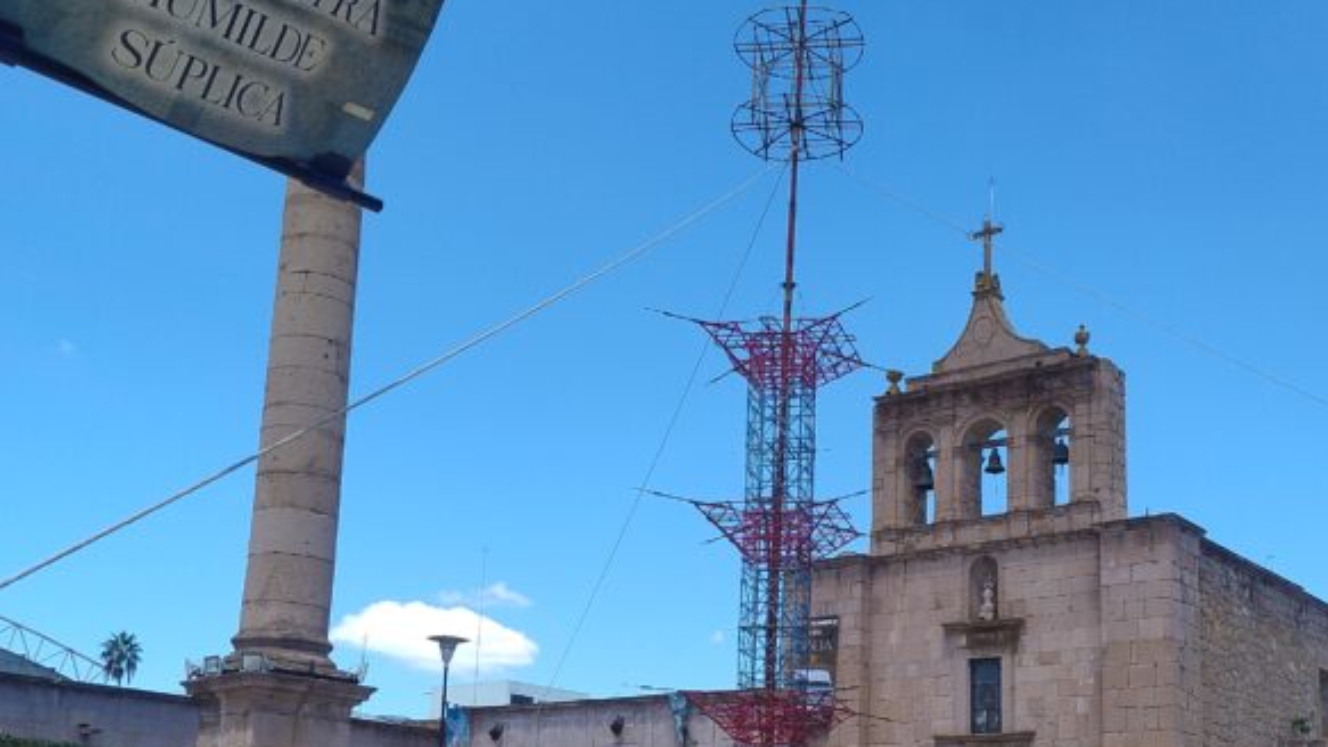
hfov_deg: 44.1
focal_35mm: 46
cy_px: 576
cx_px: 860
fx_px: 1620
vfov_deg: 25.6
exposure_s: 1/570
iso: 100
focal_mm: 5.56
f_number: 1.8
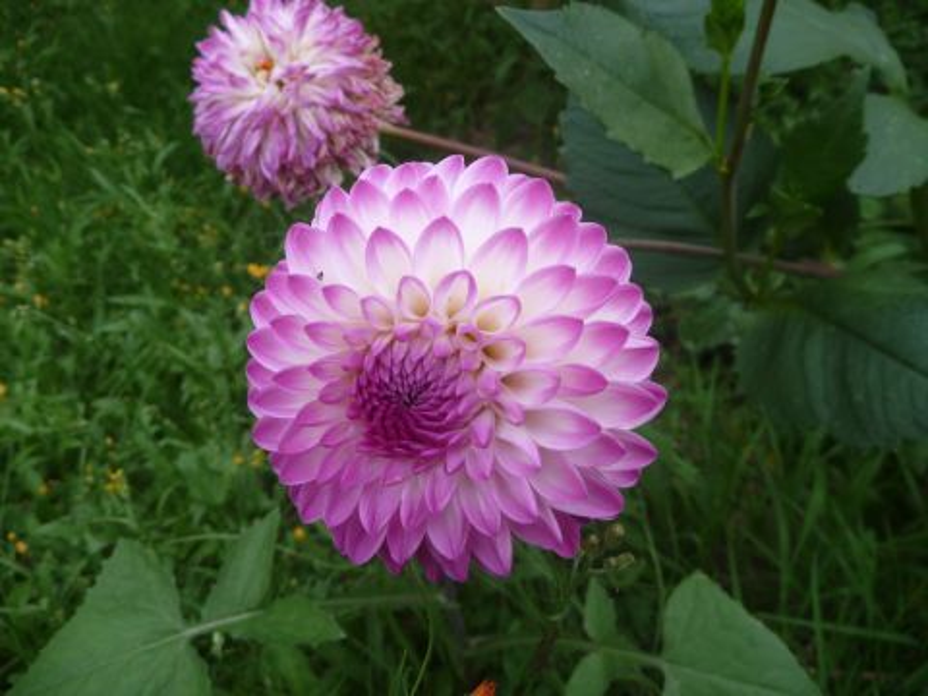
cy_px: 348
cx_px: 464
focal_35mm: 28
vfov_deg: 49.7
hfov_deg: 63.4
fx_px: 751
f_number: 3.3
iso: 80
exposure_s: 1/80
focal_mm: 4.9
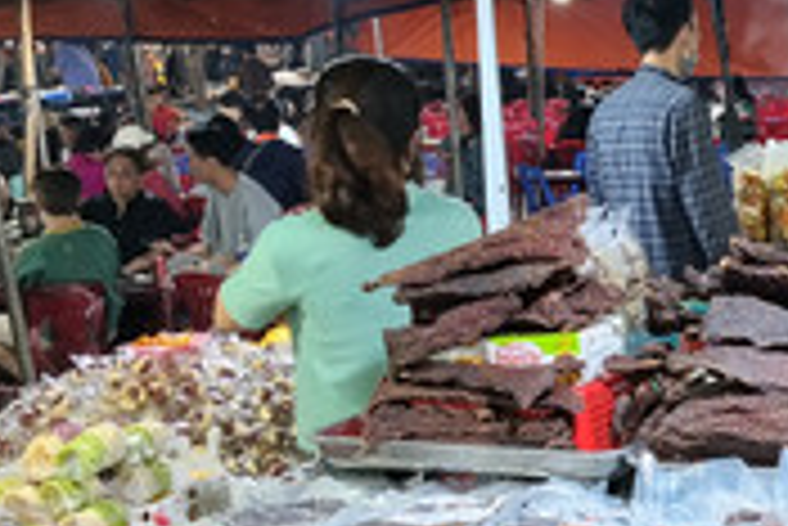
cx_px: 738
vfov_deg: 15.9
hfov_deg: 22.9
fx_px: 1884
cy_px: 357
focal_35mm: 86
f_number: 1.8
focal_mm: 4.22
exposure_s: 1/50
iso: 80
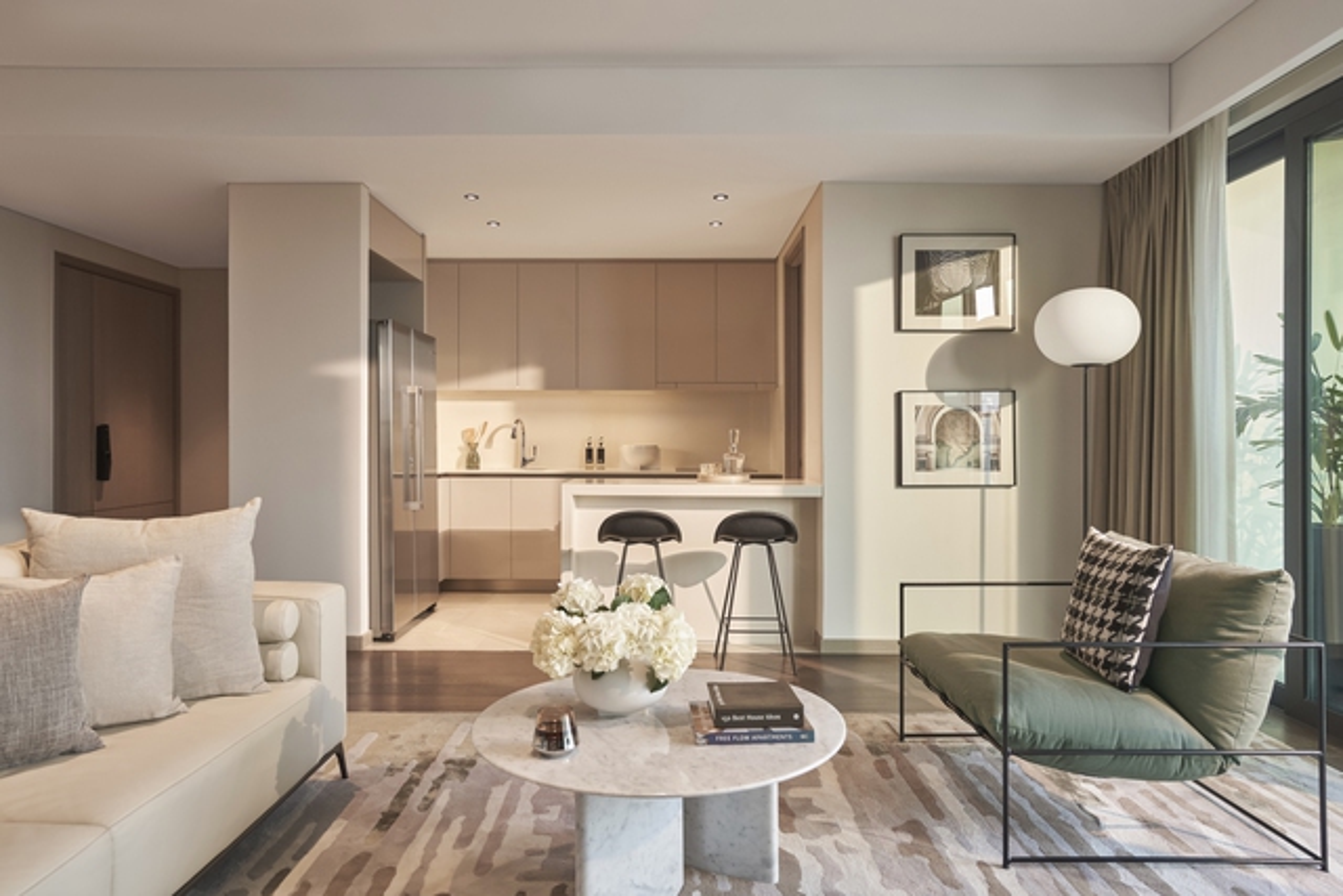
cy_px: 448
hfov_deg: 78.6
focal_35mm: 22
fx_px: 821
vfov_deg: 57.3
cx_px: 672
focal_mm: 22
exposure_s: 1/30
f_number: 5.6
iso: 500
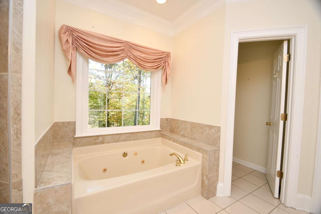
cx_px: 160
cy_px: 107
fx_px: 134
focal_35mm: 15
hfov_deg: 100.4
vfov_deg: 77.3
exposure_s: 1/60
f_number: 4
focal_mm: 10
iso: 200
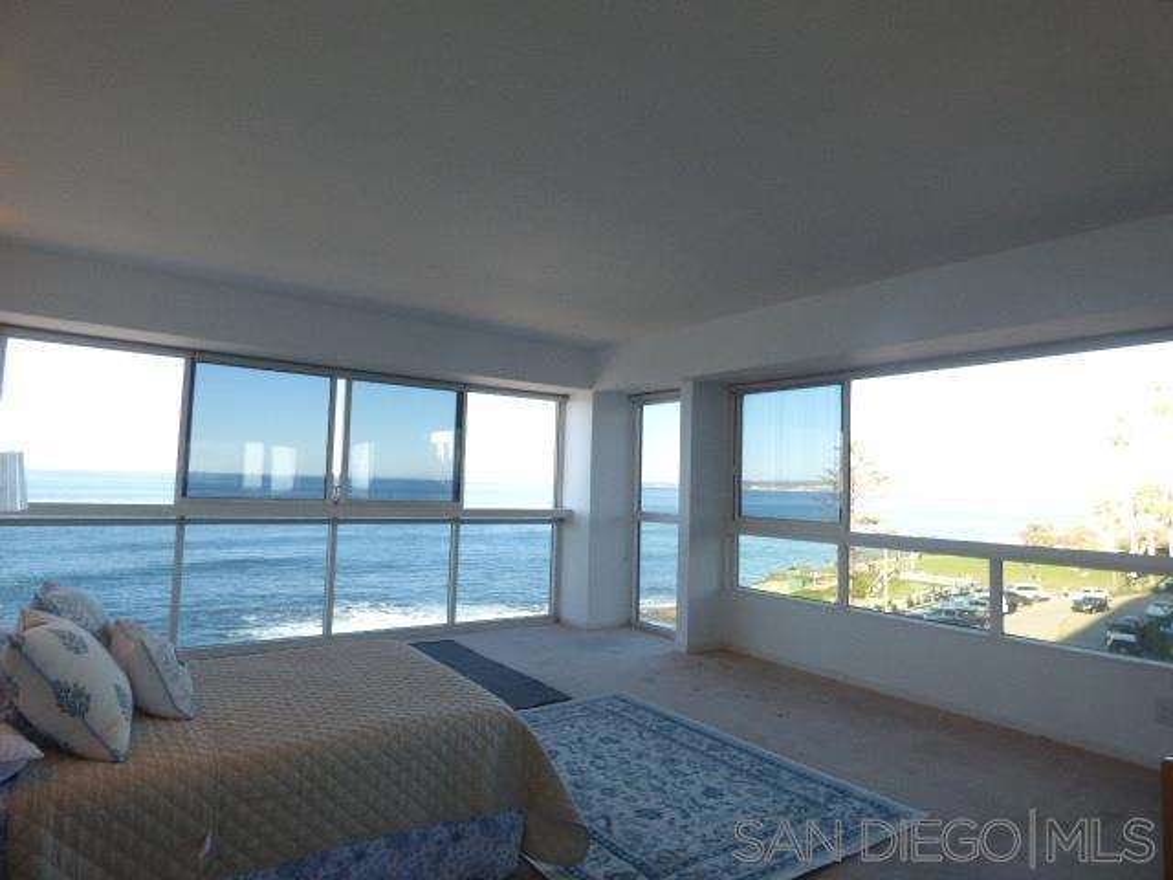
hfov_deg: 81.7
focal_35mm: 20
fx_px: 678
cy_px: 440
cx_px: 586
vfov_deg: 66.0
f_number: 2.8
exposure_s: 1/500
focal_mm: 3.58
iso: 200
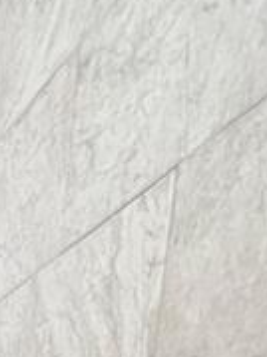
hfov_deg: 12.4
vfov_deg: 16.5
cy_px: 736
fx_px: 896
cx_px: -420
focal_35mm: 87
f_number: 1.8
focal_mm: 1.57
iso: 250
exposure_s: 1/60
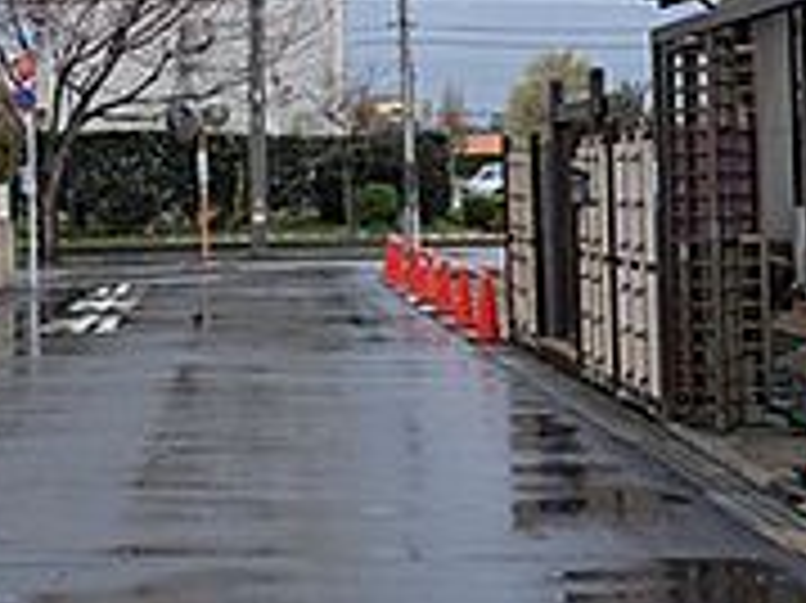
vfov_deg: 17.5
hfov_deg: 23.4
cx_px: 243
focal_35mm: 83
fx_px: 1931
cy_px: 70
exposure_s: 1/976
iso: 29
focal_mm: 4.53
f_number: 1.7
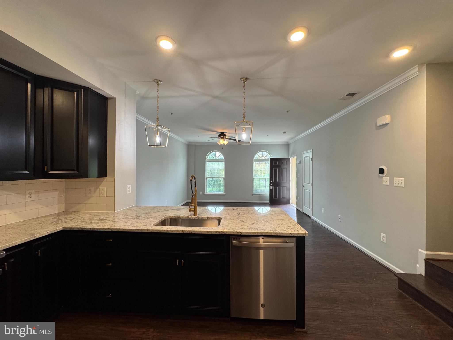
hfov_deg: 102.1
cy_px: 170
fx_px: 183
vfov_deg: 85.7
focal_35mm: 14
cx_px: 226
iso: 200
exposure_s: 1/120
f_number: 2.2
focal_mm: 2.22
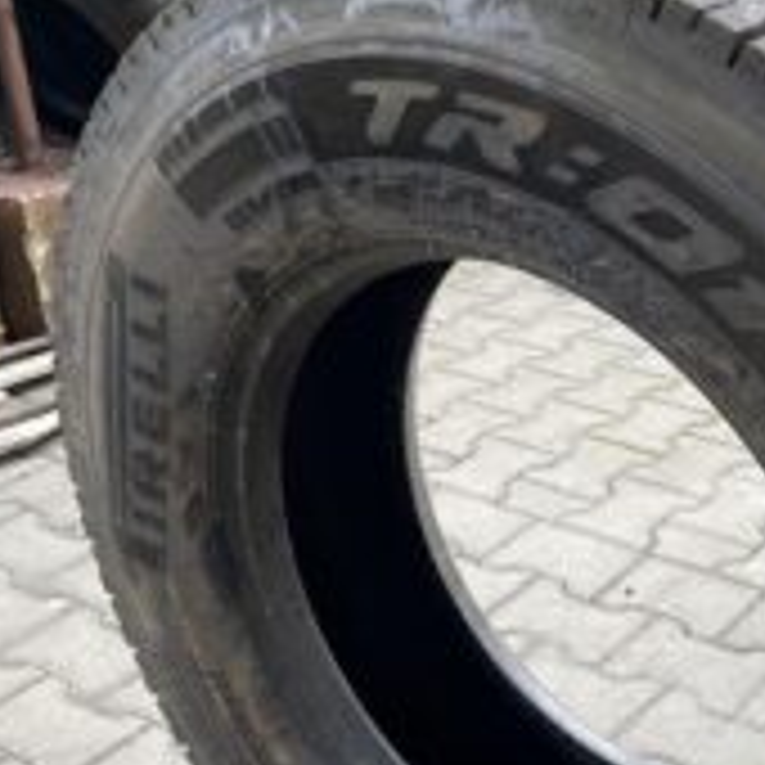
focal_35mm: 58
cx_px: 549
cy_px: 524
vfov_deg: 29.3
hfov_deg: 29.2
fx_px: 1450
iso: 32
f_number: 1.8
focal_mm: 4.25
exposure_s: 1/121
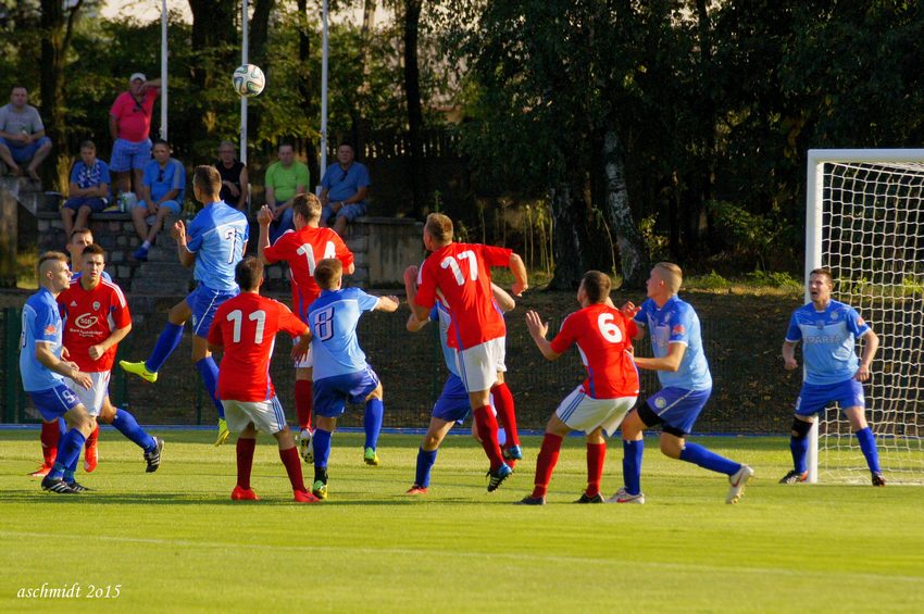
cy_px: 307
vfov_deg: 4.0
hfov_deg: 6.0
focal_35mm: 345
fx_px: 8846
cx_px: 462
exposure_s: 1/2500
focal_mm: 230
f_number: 5.6
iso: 500
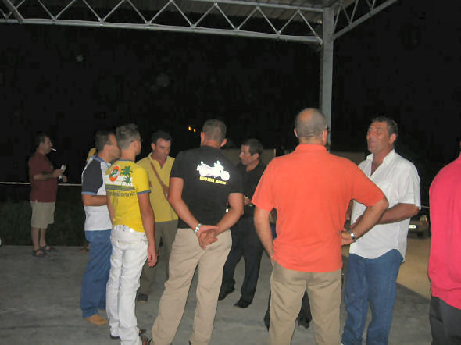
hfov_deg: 49.0
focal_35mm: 38
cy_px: 172
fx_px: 506
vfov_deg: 37.7
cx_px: 230
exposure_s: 1/60.1
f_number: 2.8
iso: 108
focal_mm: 7.8
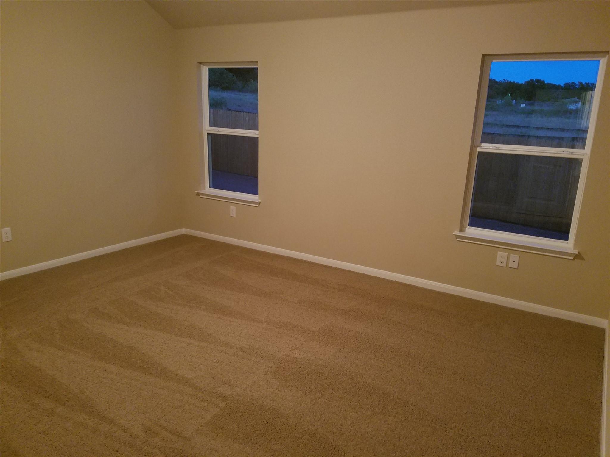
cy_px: 228
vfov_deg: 53.1
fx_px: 458
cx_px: 305
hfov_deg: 67.3
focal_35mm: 26
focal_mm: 4.2
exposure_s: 1/10
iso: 250
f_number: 1.7
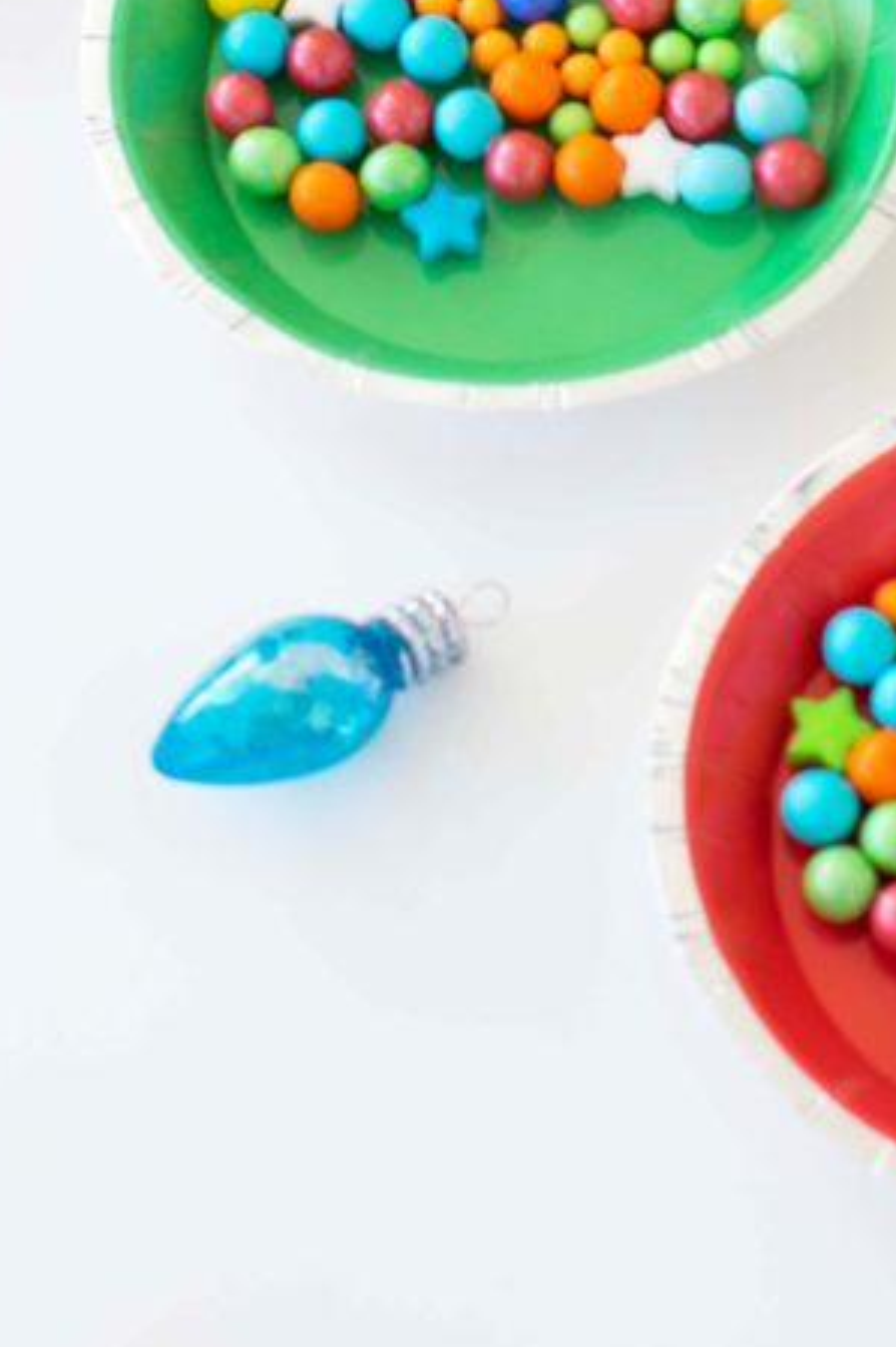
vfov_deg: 16.6
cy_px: -75
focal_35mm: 120
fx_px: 4492
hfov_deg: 11.2
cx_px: 988
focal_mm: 35
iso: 200
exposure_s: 1/40
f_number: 4
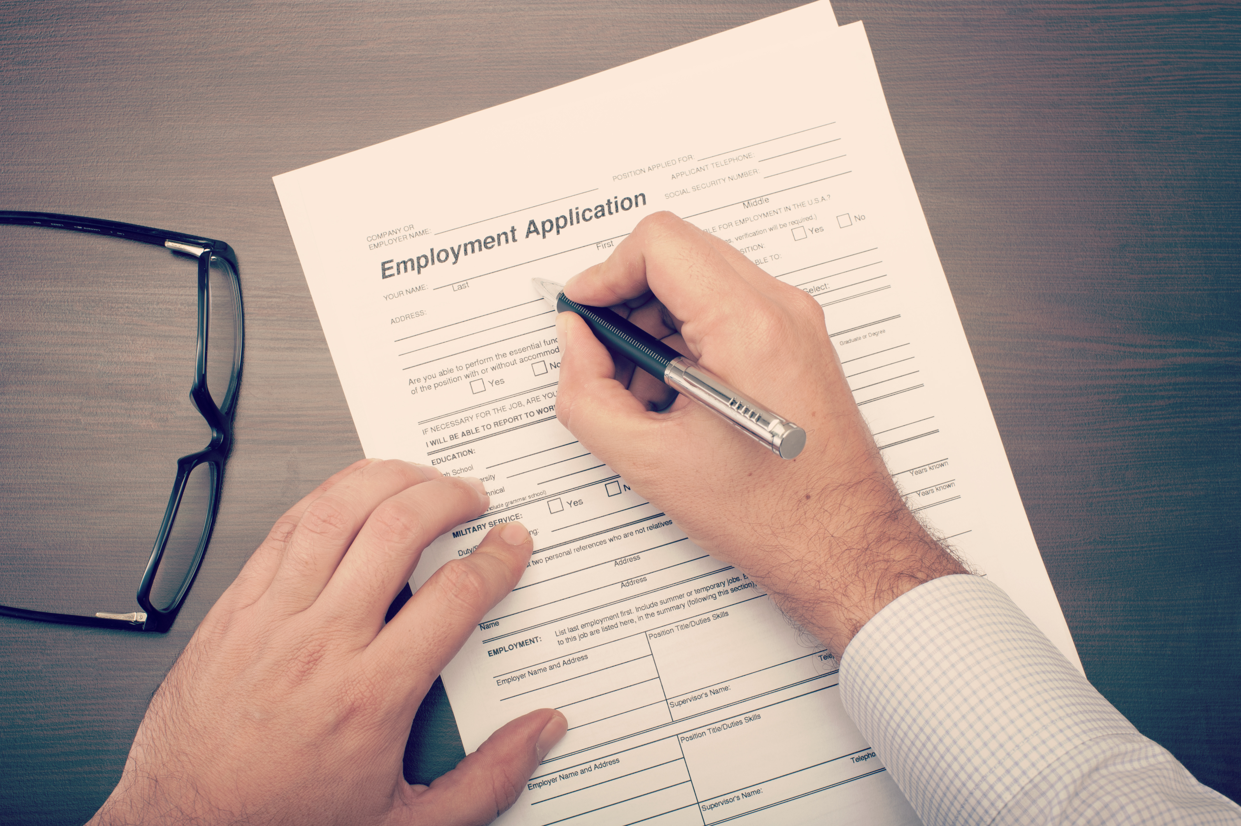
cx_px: 620
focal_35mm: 86
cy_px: 413
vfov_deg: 15.9
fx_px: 2963
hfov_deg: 23.7
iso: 100
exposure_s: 1/250
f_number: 22
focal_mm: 86
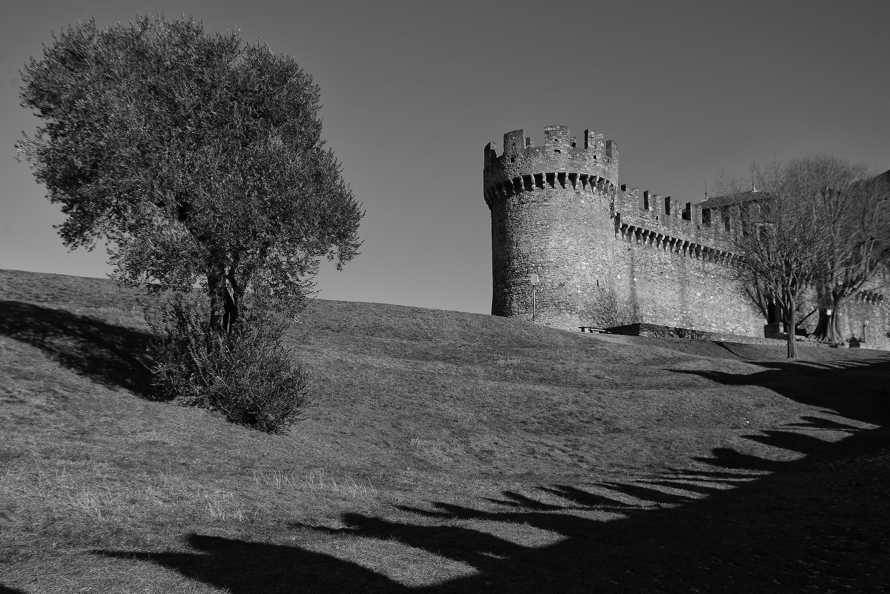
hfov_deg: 49.5
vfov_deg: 34.2
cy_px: 280
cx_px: 442
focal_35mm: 39
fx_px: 965
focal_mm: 36
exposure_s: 1/500
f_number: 6.3
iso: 125
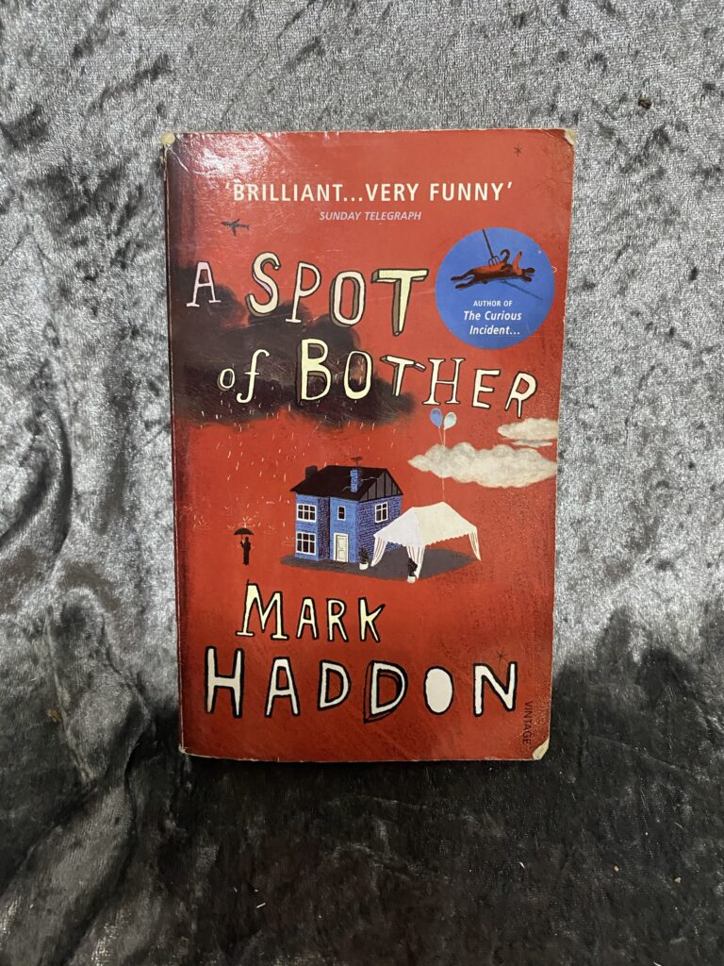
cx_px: 362
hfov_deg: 53.1
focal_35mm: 26
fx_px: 725
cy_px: 483
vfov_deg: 67.3
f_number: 1.8
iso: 640
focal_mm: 4.25
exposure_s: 1/33
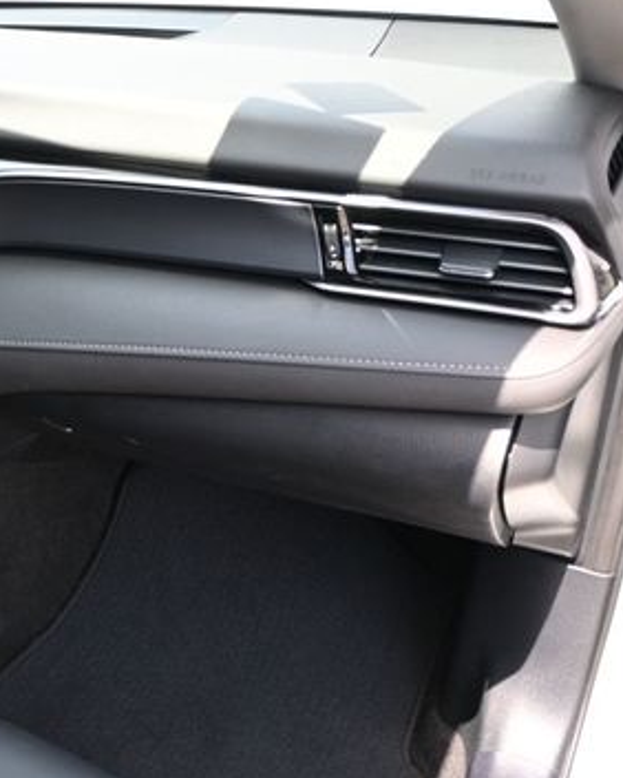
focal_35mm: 47
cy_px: 444
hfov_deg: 28.7
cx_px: -77
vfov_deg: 39.2
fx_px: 1089
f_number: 3.8
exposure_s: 1/160
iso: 400
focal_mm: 18.5
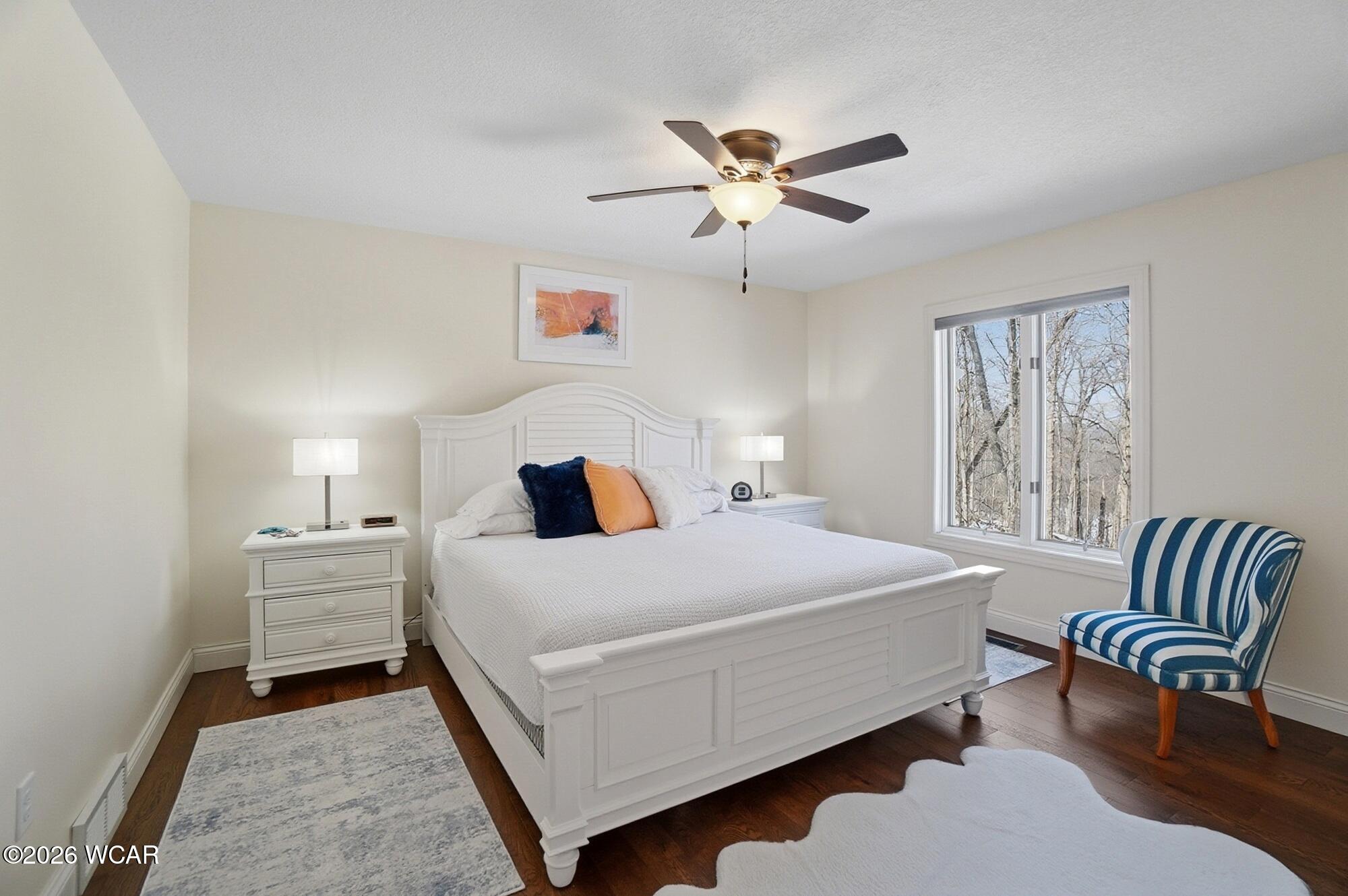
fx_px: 561
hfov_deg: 100.4
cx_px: 674
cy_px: 448
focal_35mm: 15
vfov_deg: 77.2
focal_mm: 10
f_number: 8
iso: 125
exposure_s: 1/125
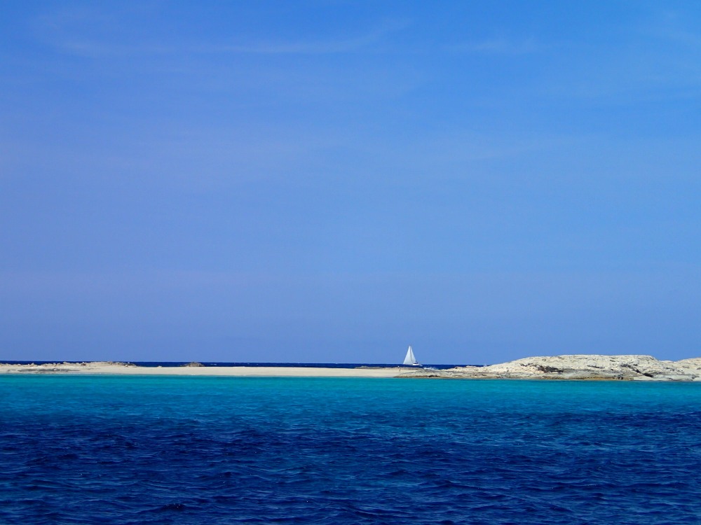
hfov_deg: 26.3
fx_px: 1499
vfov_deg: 19.9
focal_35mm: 74
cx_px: 350
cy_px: 262
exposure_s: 1/800
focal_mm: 13.47
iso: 100
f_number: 5.6
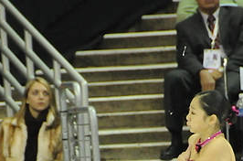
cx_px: 150
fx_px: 6081
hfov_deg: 2.3
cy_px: 236
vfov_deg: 1.5
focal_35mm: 903
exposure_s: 1/500
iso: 3200
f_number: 5.6
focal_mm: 200
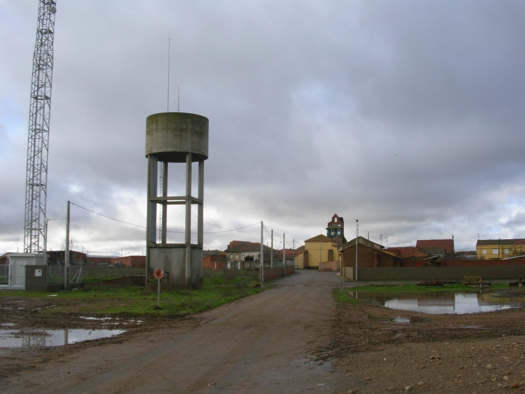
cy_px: 197
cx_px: 262
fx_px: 576
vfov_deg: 37.7
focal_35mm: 38
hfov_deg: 49.0
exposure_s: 1/246
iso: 50
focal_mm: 5.8
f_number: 5.6
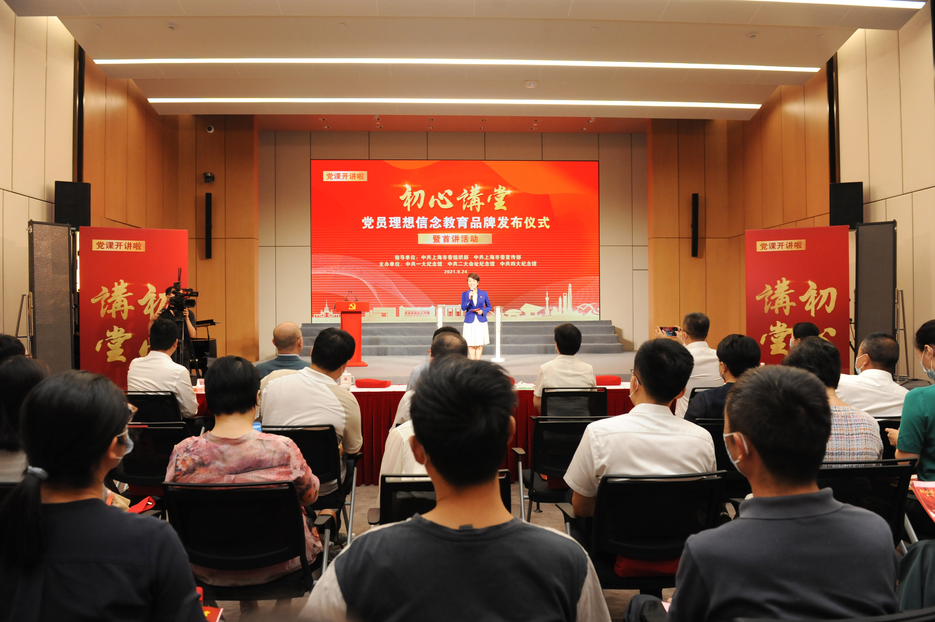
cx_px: 468
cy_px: 311
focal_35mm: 24
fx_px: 623
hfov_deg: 73.8
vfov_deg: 53.1
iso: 2500
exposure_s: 1/200
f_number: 4.5
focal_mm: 24
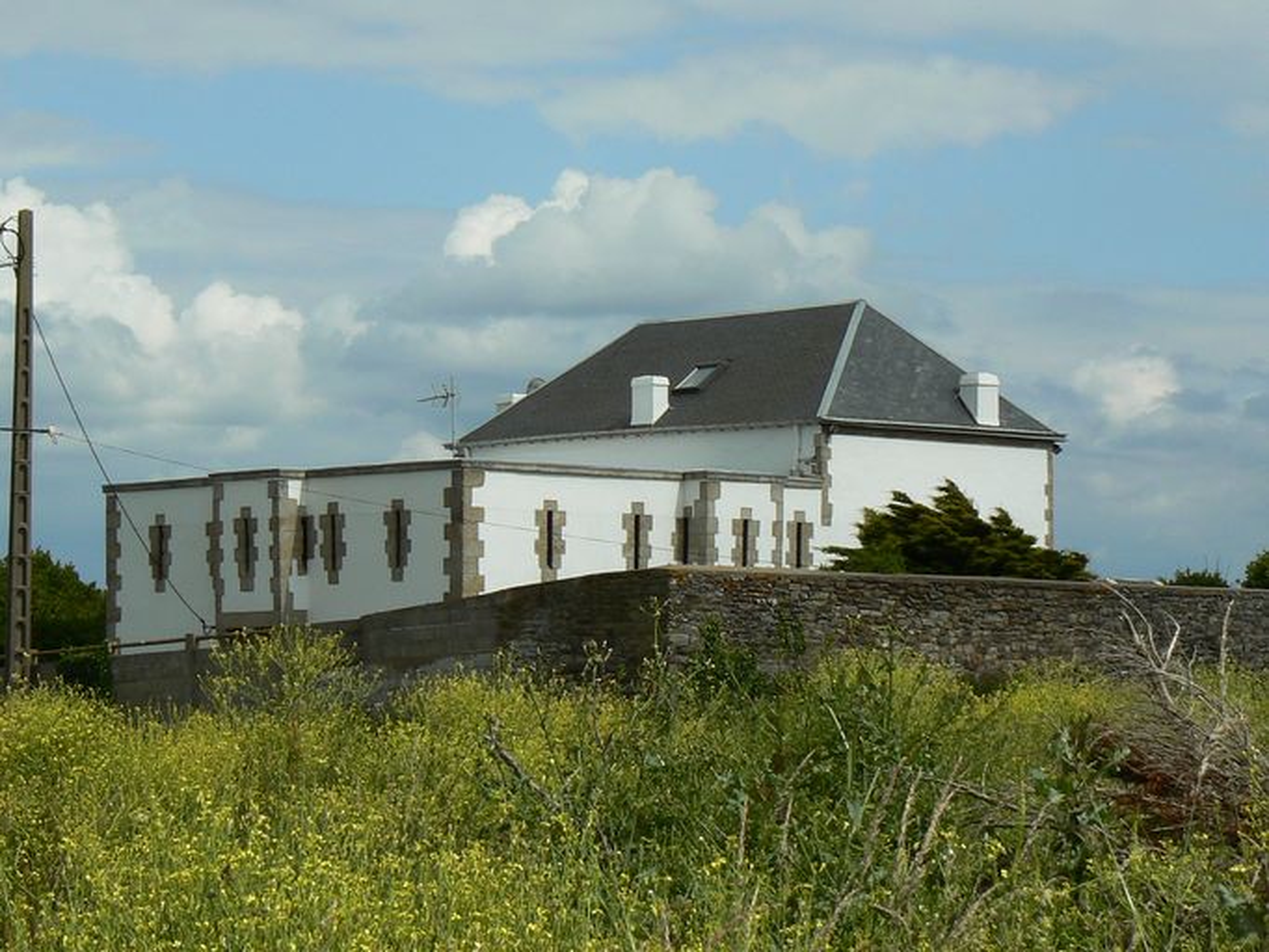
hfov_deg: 16.5
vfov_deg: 12.5
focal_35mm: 119
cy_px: 476
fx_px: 4364
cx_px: 634
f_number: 8
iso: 80
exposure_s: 1/500
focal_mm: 14.5
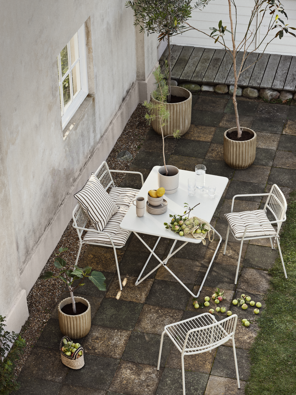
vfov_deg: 22.5
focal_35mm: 87
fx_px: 992
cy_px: 198
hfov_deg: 17.0
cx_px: 148
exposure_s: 1/80
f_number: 11
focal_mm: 110
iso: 400
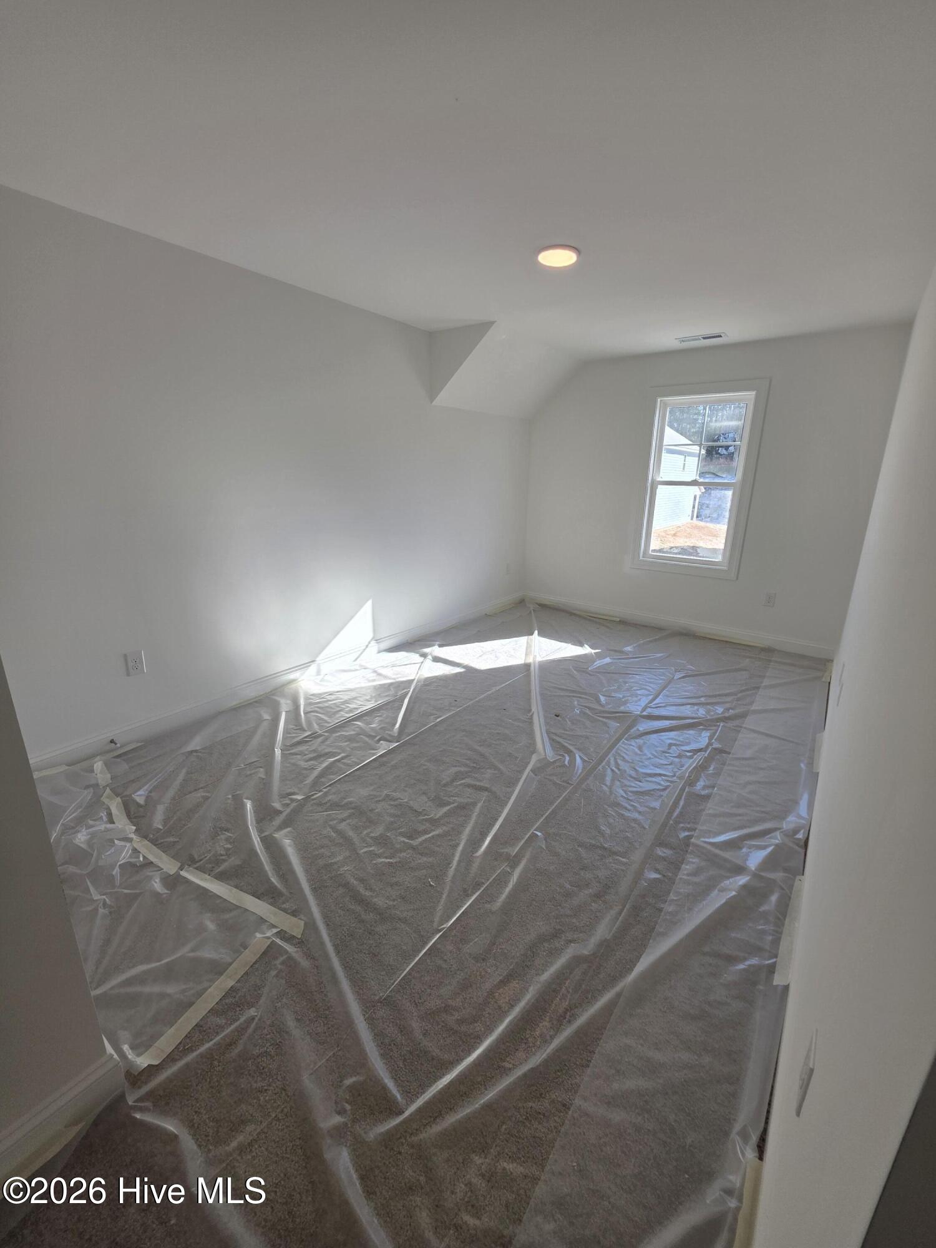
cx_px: 468
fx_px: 469
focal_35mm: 13
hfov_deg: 89.9
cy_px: 624
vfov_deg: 106.2
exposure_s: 1/322
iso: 40
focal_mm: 2.2
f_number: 1.9
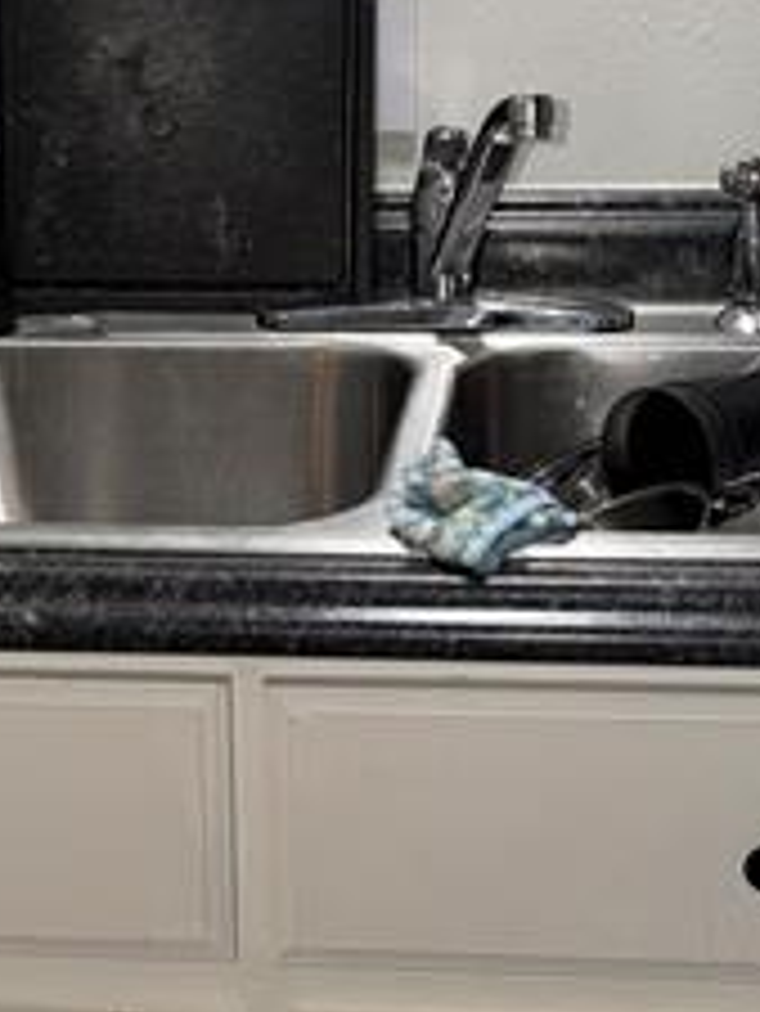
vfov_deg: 23.8
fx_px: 2398
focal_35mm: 82
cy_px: 526
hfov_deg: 18.0
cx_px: 288
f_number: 1.78
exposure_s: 1/34
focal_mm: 6.76
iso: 64
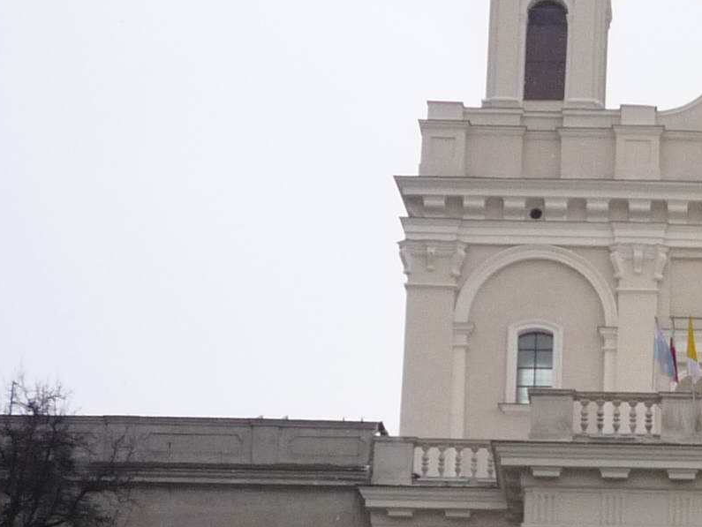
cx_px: 880
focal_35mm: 103
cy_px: 429
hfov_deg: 18.0
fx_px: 2090
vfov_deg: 14.3
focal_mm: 5.2
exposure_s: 1/500
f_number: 3.3
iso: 160
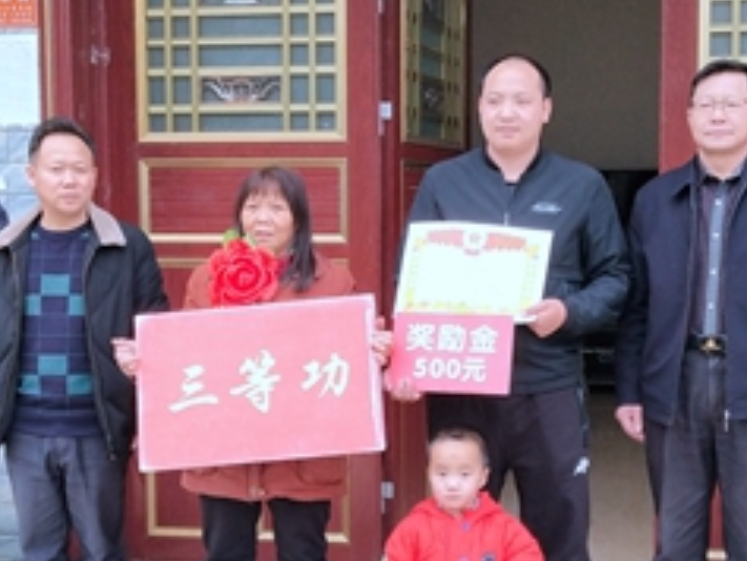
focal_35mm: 81
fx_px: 1749
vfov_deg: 18.1
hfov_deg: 24.1
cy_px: 403
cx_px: 369
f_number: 1.8
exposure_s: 1/266
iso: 101
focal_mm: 3.95
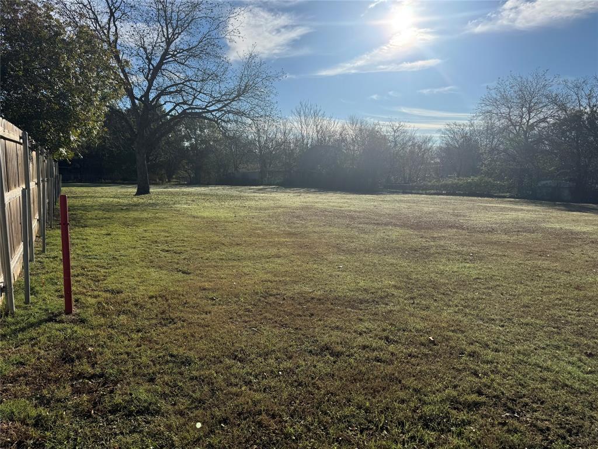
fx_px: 415
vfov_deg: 56.8
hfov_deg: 71.6
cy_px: 224
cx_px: 299
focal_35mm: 24
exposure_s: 1/7937
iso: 80
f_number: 1.78
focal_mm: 6.76
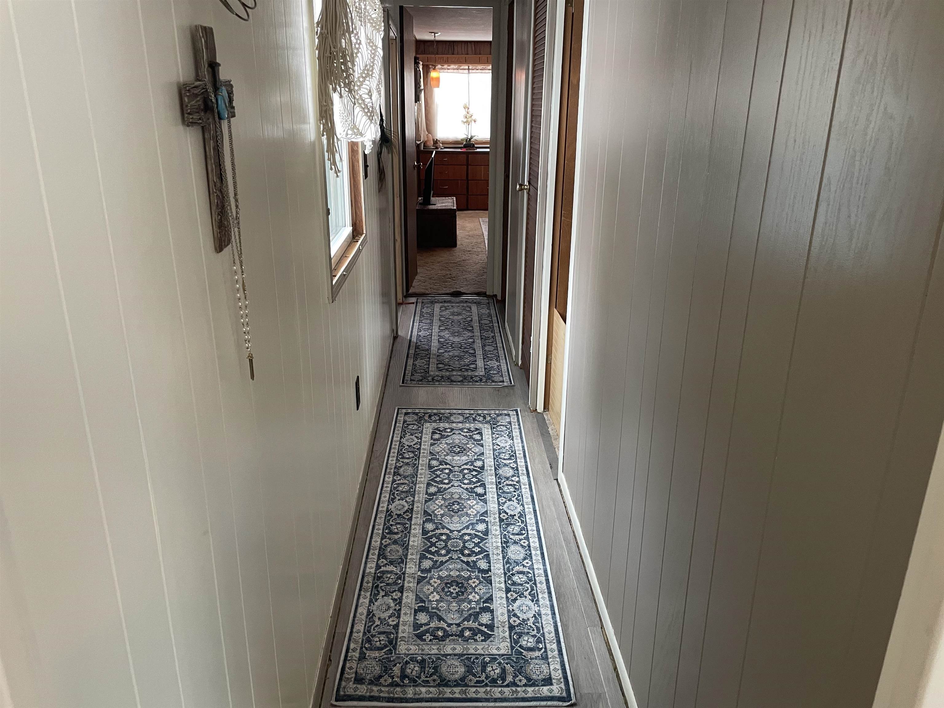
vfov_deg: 53.1
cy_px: 354
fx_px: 709
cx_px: 472
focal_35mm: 26
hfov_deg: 67.3
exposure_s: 1/60
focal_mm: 4.2
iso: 200
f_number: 1.6
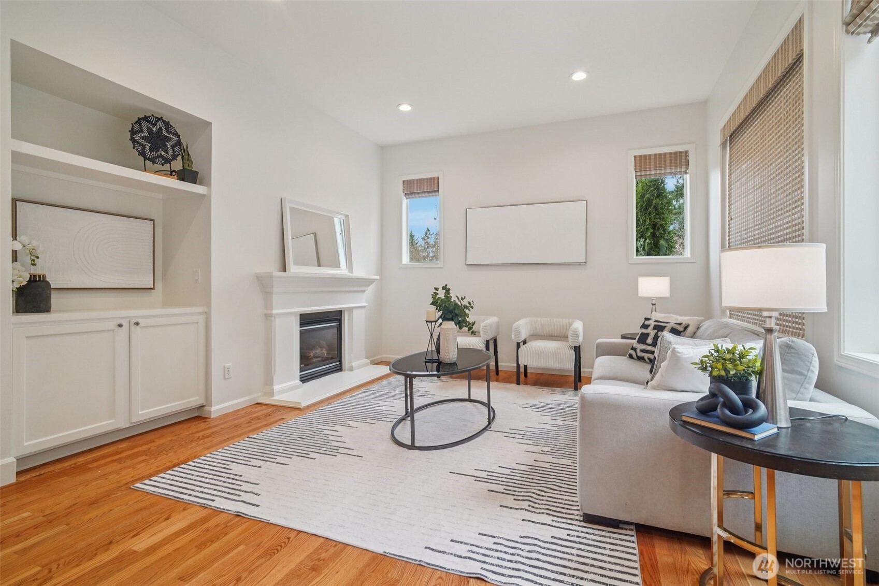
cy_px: 293
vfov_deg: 73.7
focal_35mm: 16
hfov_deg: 96.7
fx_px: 391
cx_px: 440
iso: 1600
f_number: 8
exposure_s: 1/60
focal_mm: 16
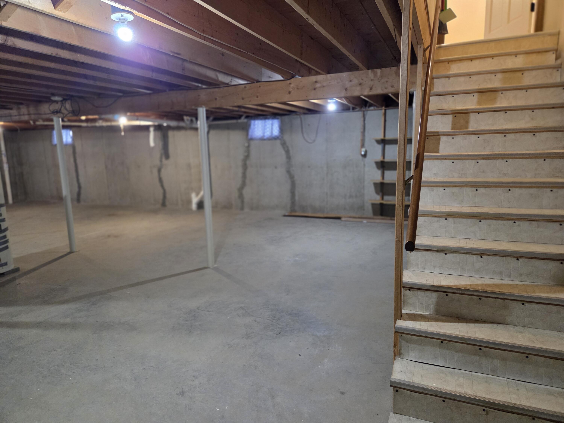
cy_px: 212
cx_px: 282
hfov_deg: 73.9
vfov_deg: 58.9
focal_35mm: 23
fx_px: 375
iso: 1000
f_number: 1.8
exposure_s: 1/120
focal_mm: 5.4
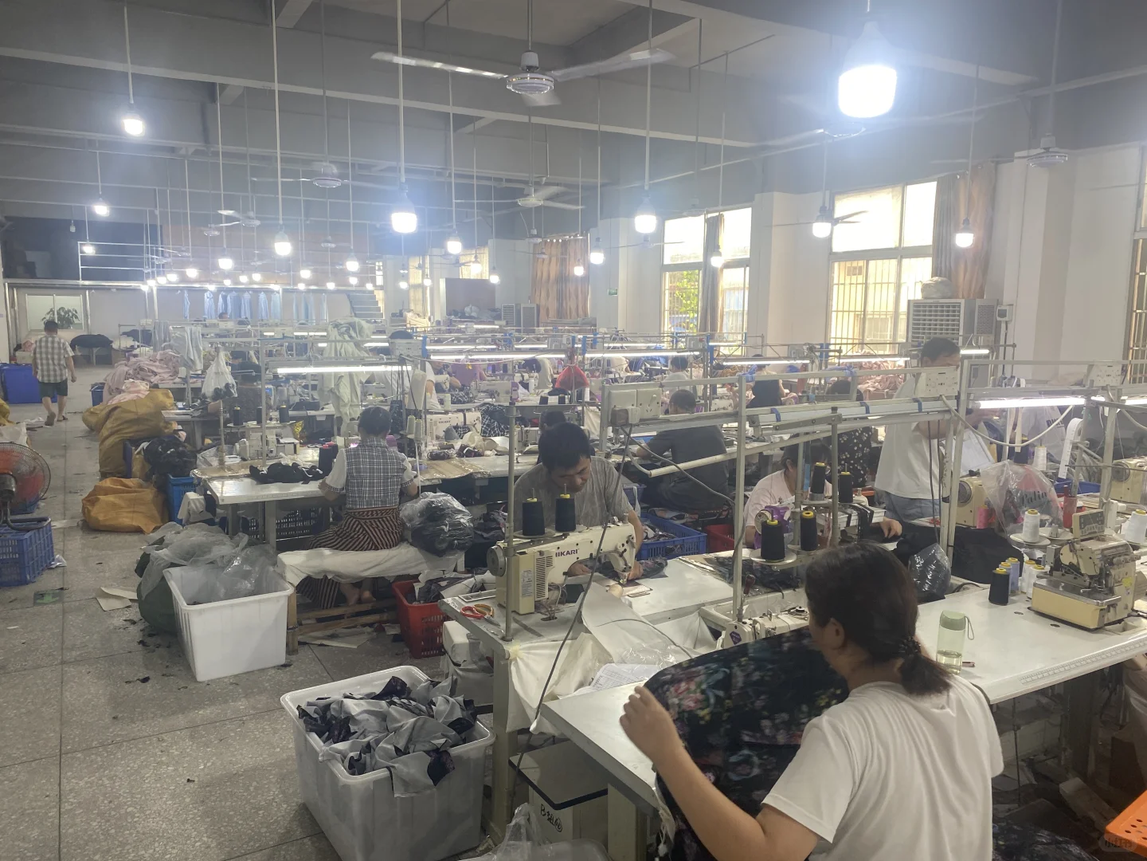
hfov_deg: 67.3
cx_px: 574
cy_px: 430
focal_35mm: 26
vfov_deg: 53.1
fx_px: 862
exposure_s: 1/100
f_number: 1.8
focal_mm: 4.25
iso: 80
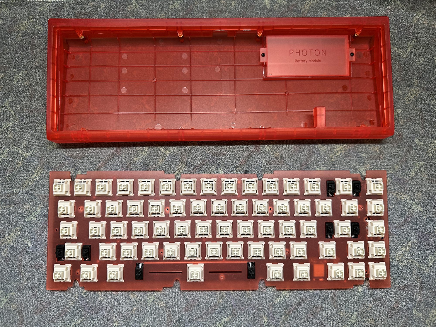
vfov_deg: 56.8
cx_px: 218
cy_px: 164
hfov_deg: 71.6
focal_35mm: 24
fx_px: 302
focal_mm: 6.86
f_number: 1.78
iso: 250
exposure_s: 1/60
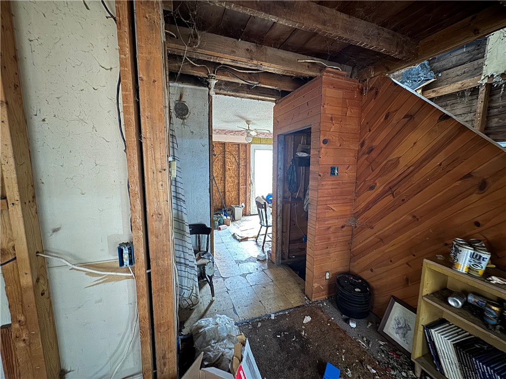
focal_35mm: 14
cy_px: 190
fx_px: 205
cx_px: 253
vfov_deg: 85.7
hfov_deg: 102.1
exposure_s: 1/11
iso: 1250
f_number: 2.2
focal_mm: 2.22
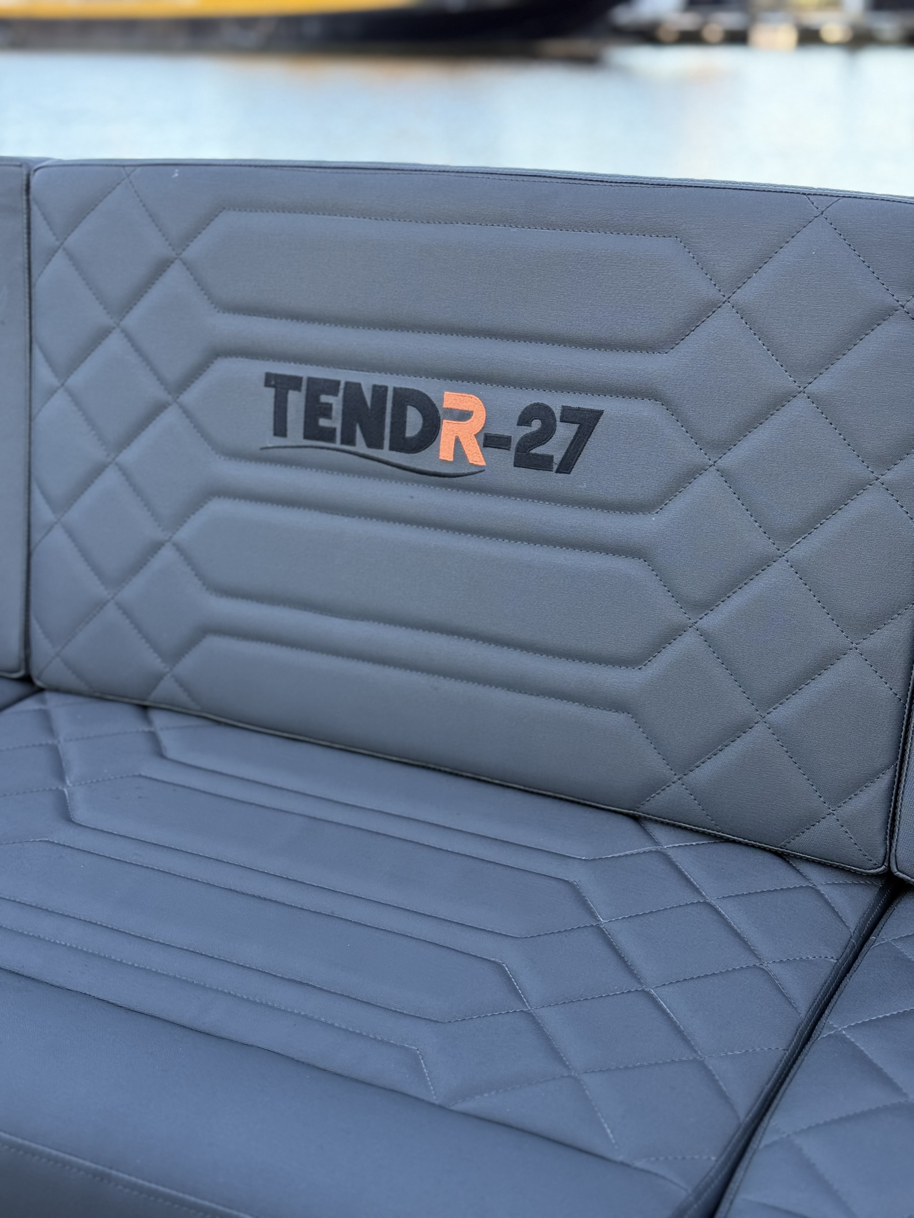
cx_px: 457
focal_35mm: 48
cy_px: 609
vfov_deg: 39.7
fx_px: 1690
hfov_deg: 30.3
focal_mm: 6.76
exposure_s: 1/242
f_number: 1.78
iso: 125
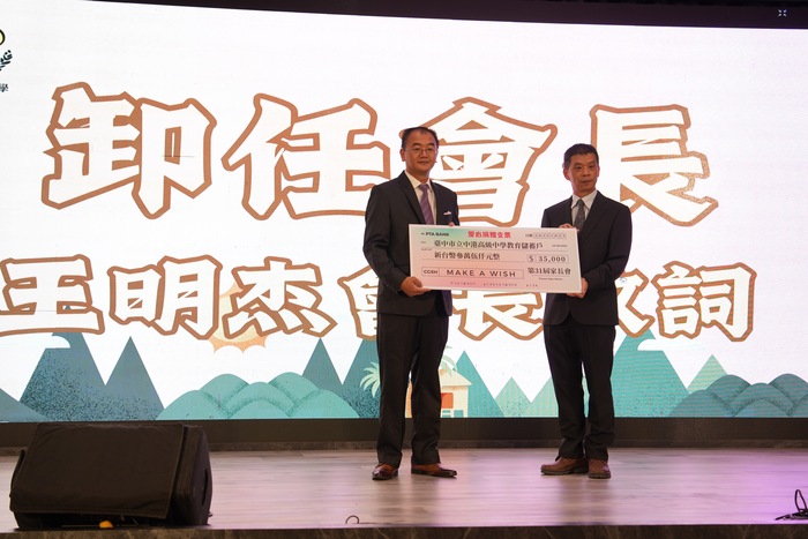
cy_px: 270
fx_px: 1392
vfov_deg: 21.9
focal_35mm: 62
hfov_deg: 32.4
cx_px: 404
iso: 200
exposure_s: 1/100
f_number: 3.2
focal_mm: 62
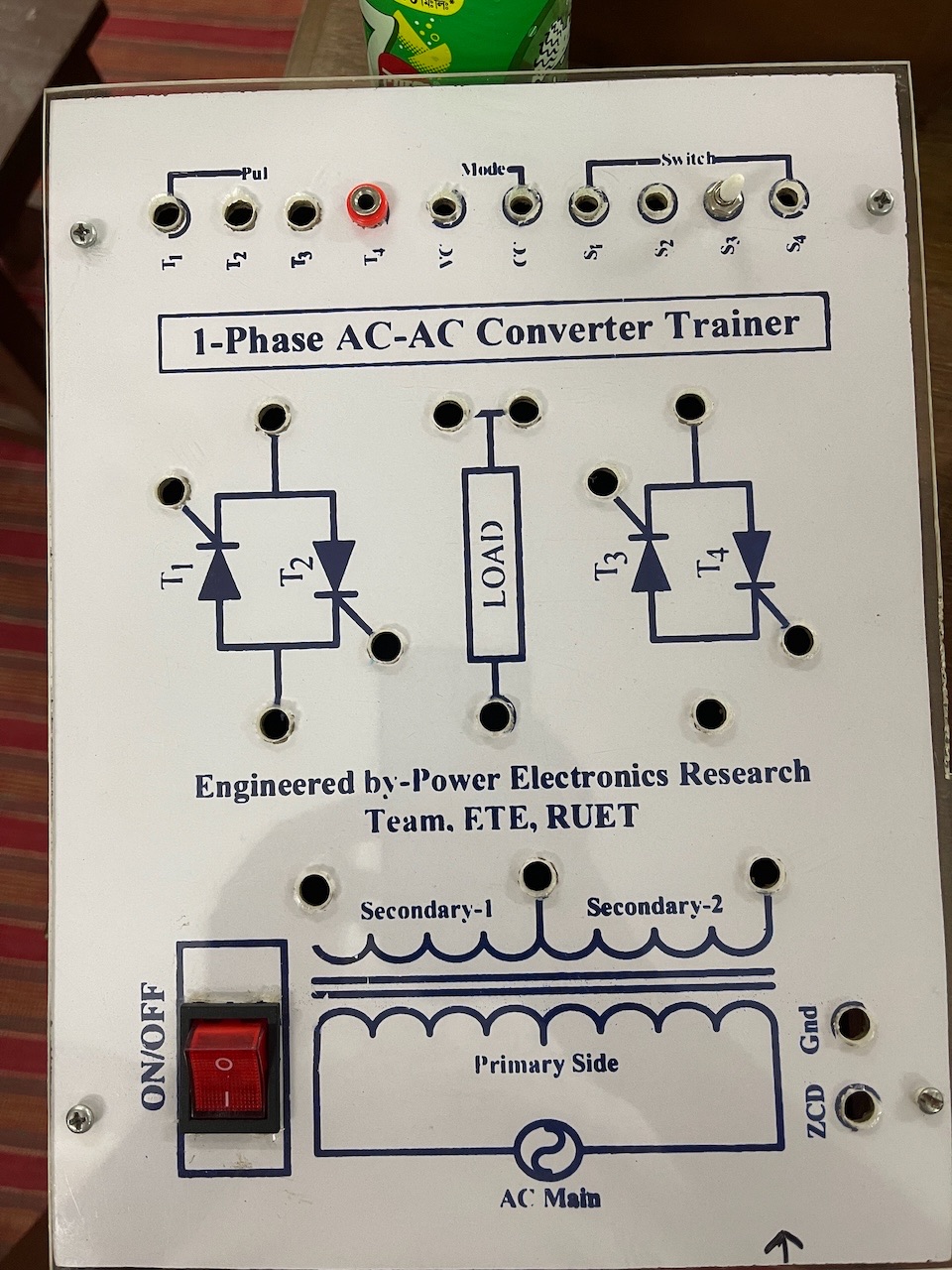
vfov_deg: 67.3
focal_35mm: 26
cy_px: 635
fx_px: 953
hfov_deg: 53.1
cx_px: 476
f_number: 1.6
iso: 125
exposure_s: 1/50
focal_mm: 5.1
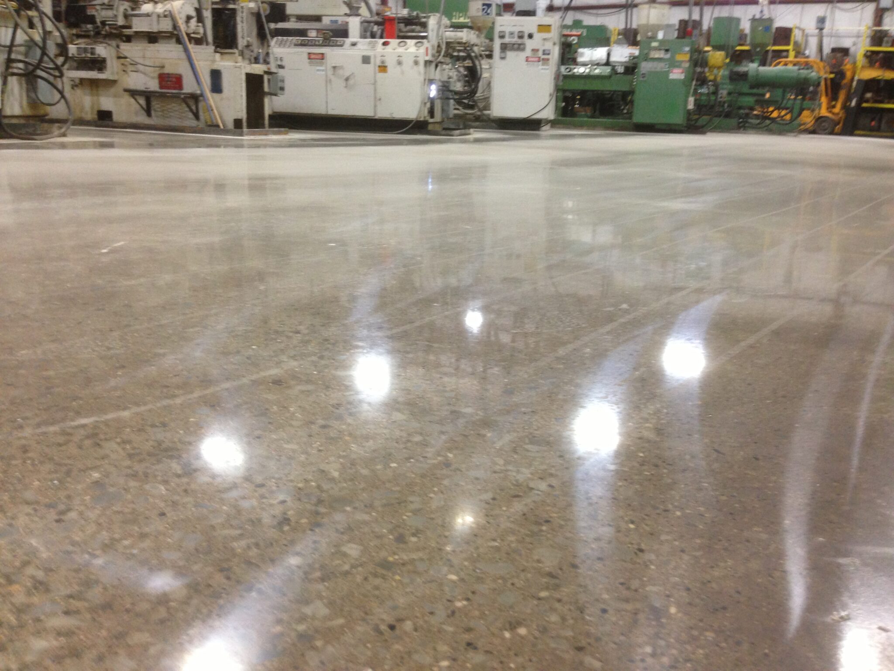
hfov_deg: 55.4
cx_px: 447
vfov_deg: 42.9
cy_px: 336
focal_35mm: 33
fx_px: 852
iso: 160
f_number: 2.4
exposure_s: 1/20
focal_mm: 4.13
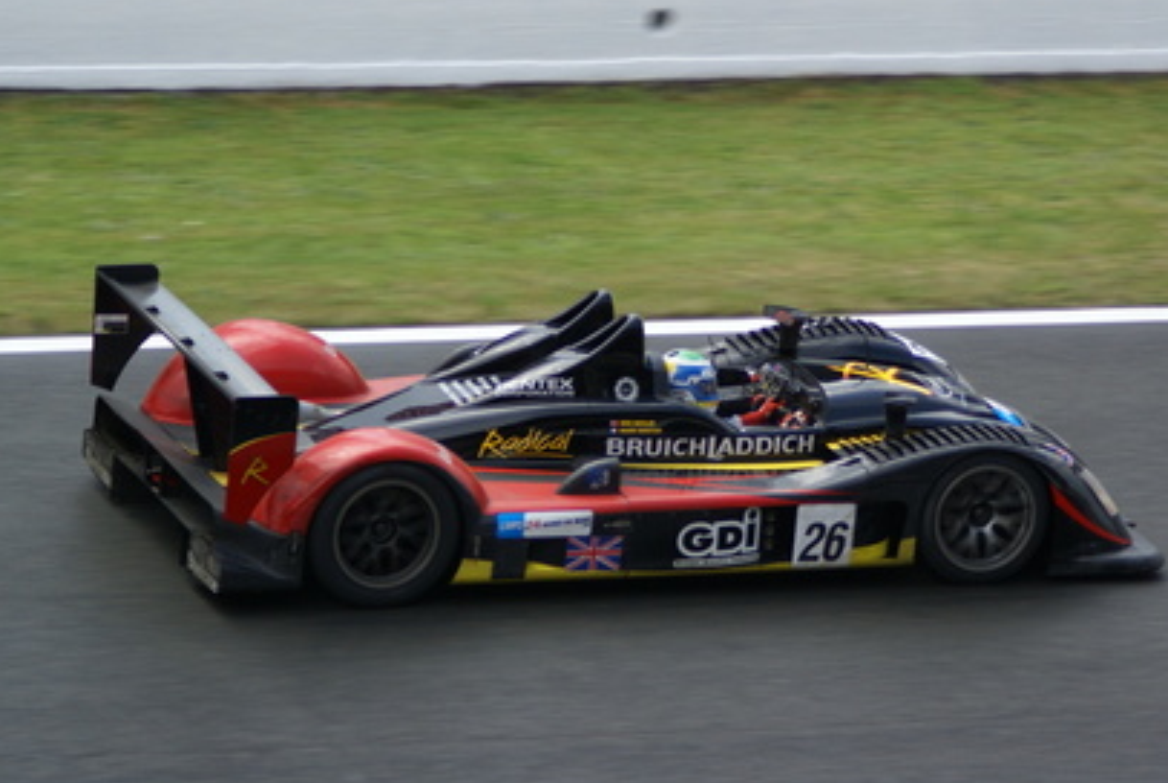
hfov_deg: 8.1
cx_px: 601
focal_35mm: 255
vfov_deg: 5.4
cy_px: 357
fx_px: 8285
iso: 200
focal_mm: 150
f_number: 5.6
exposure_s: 1/500
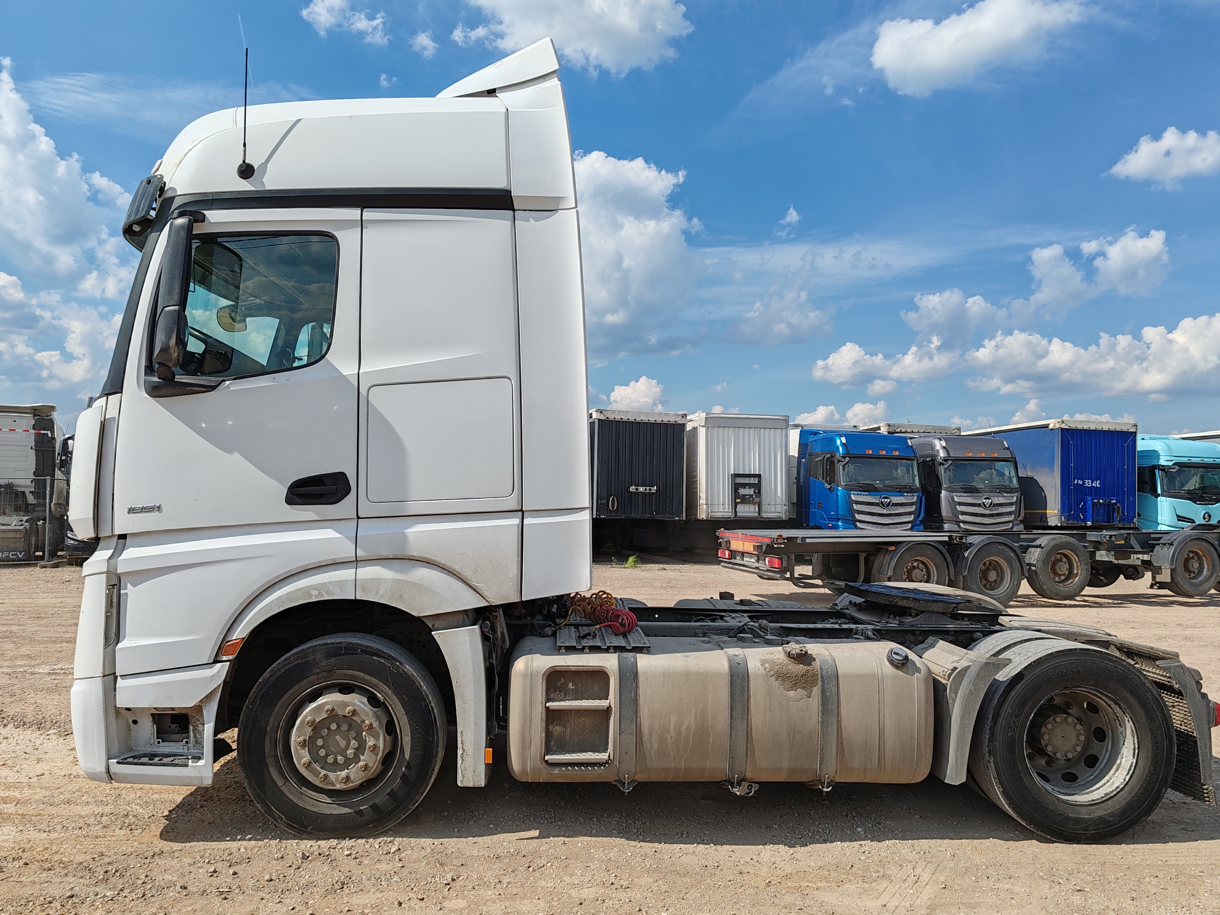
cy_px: 458
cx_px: 610
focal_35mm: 27
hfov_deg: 65.3
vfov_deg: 51.4
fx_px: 952
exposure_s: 1/870
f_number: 1.9
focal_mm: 6.12
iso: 50
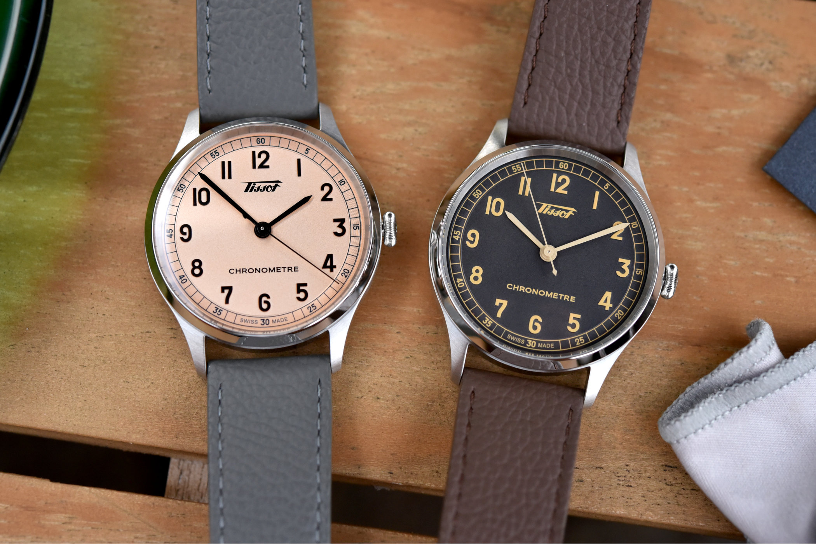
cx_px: 408
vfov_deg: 22.6
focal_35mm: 60
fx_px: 1360
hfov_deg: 33.4
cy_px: 272
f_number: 5.6
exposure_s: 1/3200
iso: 2000
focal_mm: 60
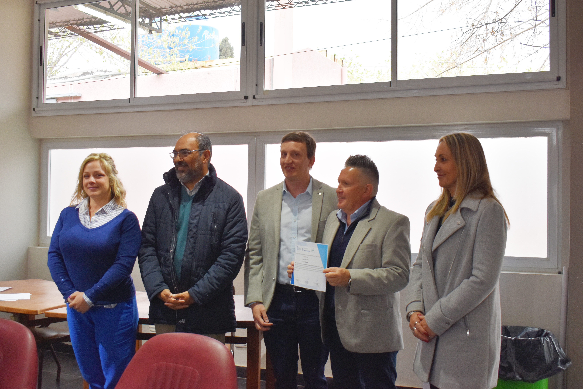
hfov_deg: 47.9
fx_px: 656
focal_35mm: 40
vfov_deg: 33.0
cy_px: 194
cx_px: 292
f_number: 5
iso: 400
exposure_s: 1/100
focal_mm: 27
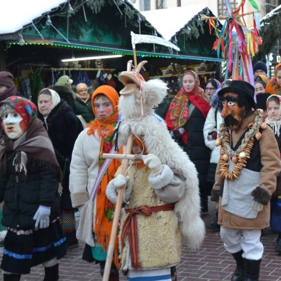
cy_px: 133
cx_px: 249
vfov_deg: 25.7
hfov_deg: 25.0
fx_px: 615
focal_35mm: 67
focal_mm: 28
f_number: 4.5
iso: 400
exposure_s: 1/50
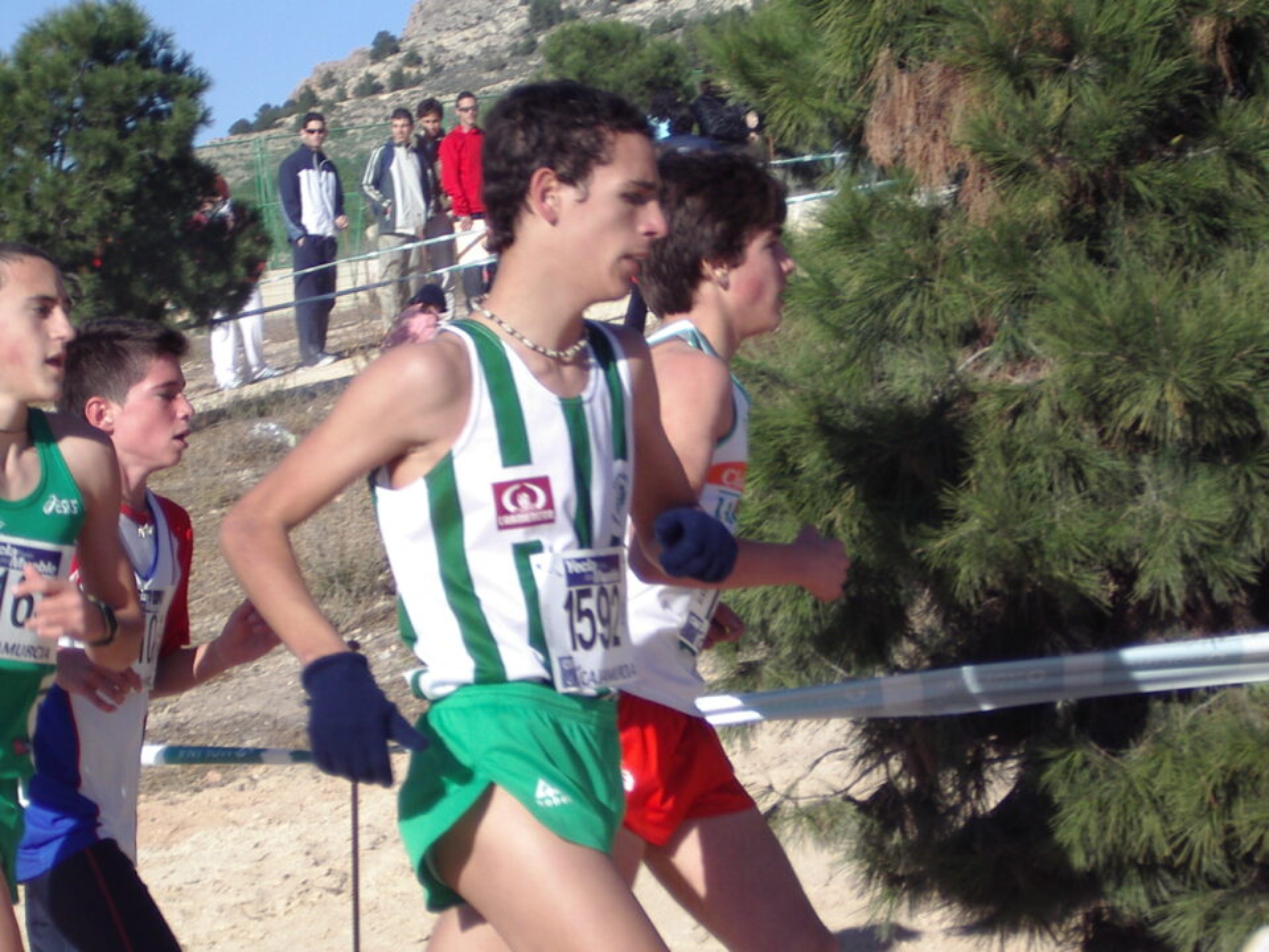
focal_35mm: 114
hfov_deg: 17.3
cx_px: 634
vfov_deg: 13.0
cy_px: 476
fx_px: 4179
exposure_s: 1/400
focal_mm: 17.4
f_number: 5
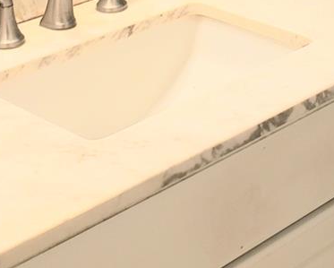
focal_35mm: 102
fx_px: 1009
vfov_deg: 13.6
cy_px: -206
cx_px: 305
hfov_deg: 18.5
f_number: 2.4
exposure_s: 1/60
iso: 64
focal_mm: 4.3
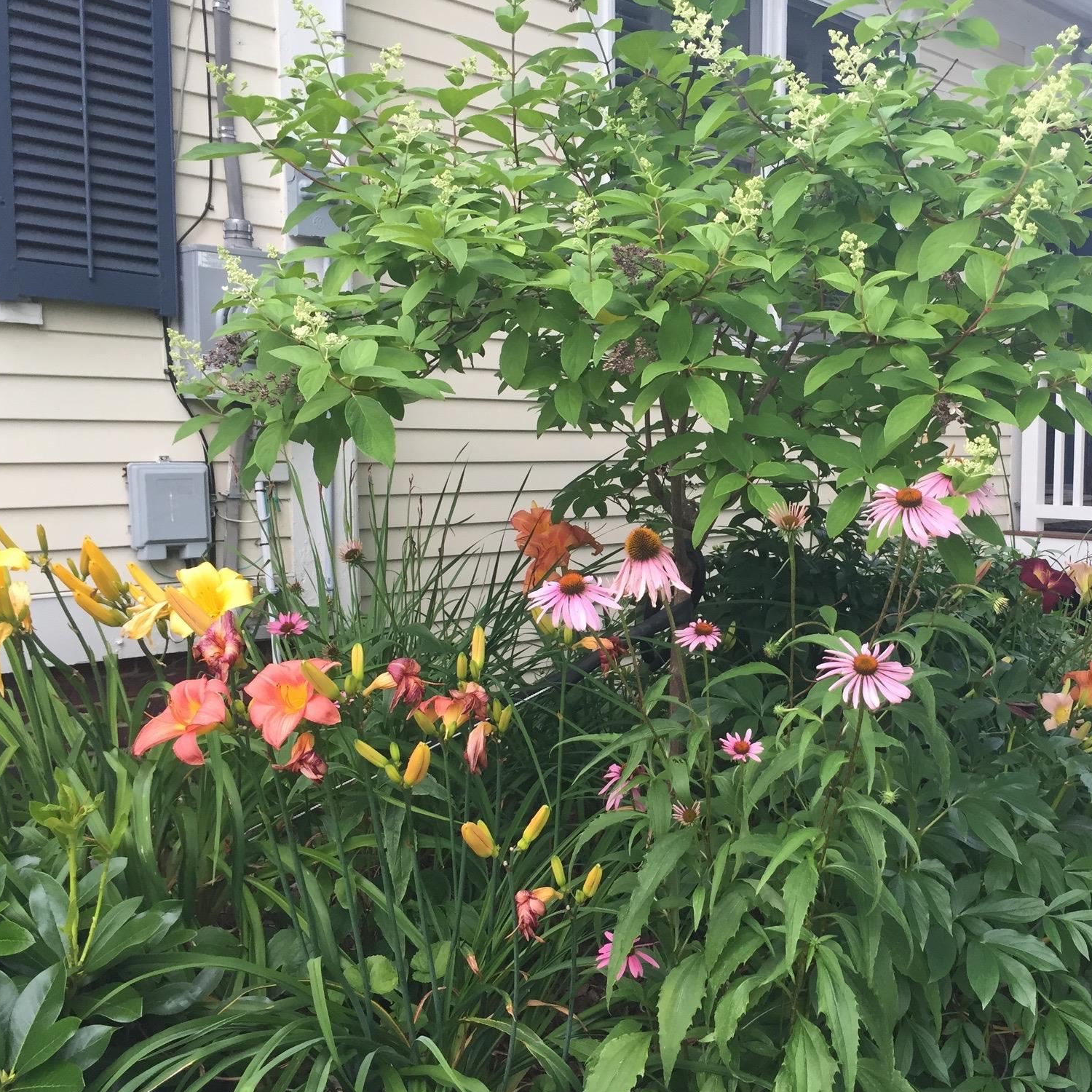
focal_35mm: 35
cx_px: 724
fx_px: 1249
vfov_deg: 47.2
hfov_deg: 46.5
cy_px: 558
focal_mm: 4.15
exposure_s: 1/40
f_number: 2.2
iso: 32
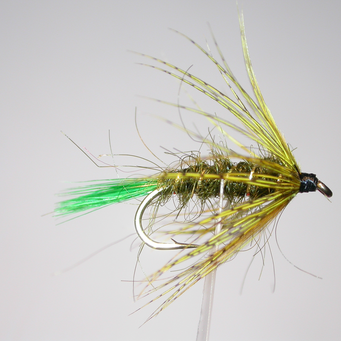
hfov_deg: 14.1
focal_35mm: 124
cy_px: 170
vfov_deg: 14.1
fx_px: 1382
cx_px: 200
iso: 100
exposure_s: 1/143
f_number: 4
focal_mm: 21.8
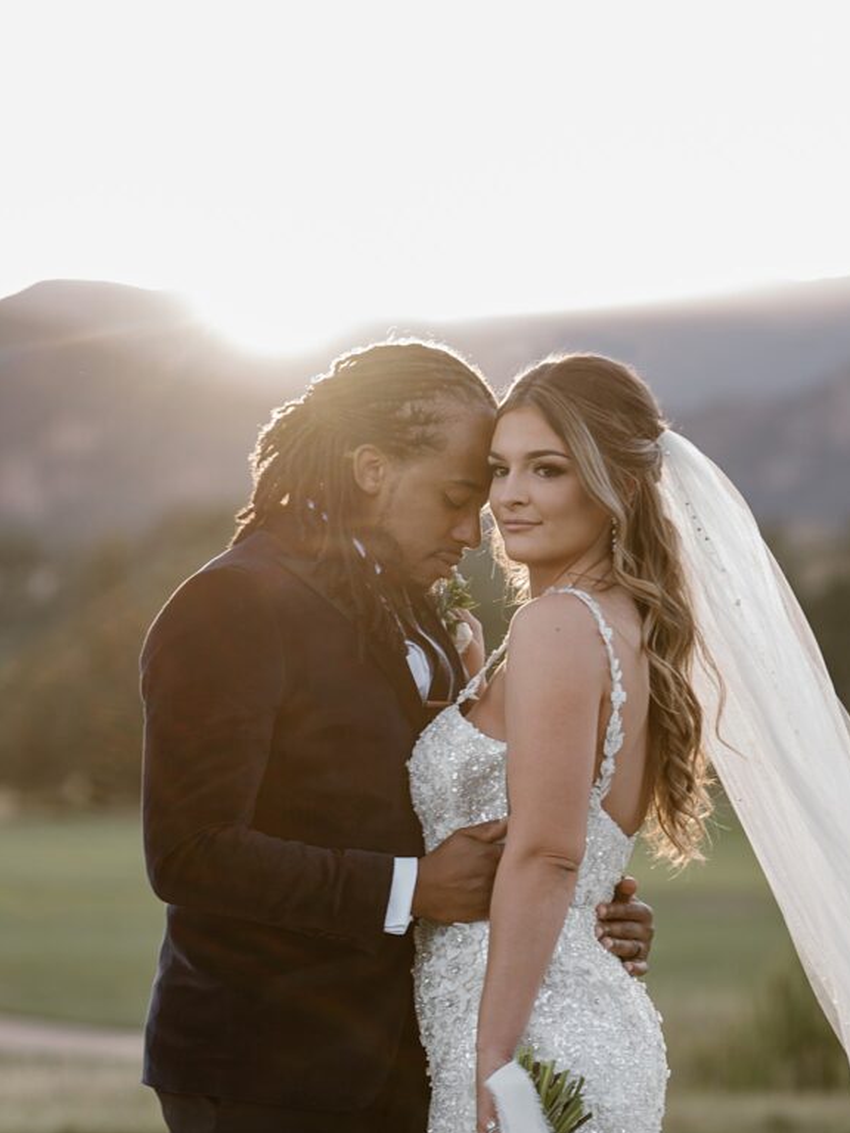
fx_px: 4616
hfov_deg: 10.5
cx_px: 429
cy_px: 692
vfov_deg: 14.0
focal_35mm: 141
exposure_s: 1/320
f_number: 2.8
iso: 400
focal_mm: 110
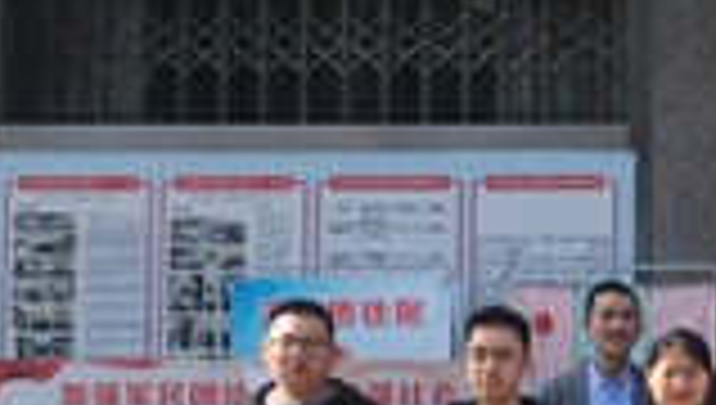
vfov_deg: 9.5
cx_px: 1135
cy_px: 414
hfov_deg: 15.3
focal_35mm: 127
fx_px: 2415
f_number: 2.2
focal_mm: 4.15
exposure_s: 1/472
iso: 25
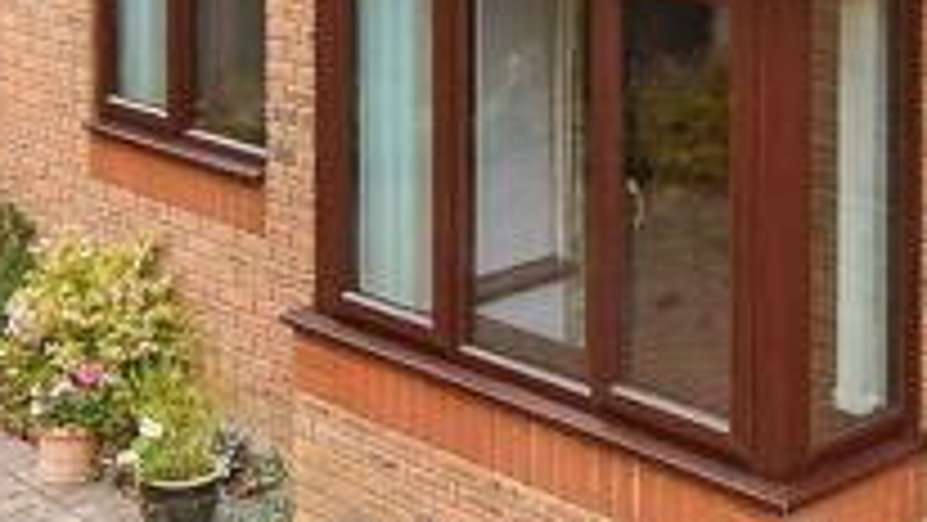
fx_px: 1918
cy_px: -322
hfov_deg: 27.1
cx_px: 585
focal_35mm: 78
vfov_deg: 14.2
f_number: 10
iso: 160
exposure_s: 1/25
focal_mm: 10
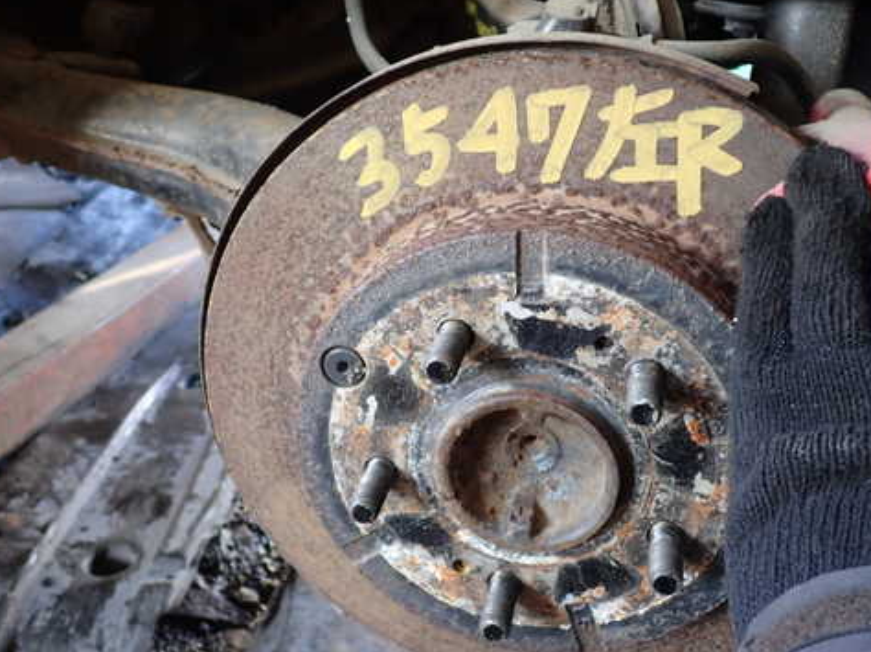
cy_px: 318
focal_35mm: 38
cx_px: 412
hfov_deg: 49.0
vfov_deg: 37.7
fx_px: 956
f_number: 2.3
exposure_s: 1/40
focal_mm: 5.4
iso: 200
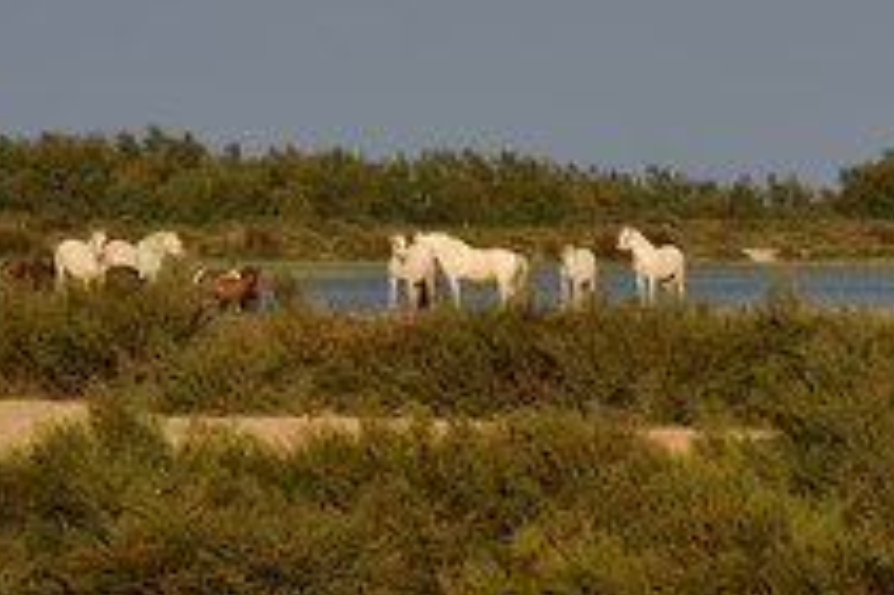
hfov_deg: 5.2
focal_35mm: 397
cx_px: 696
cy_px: 447
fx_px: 9851
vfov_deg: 3.5
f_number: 8
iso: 200
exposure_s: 1/320
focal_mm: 200
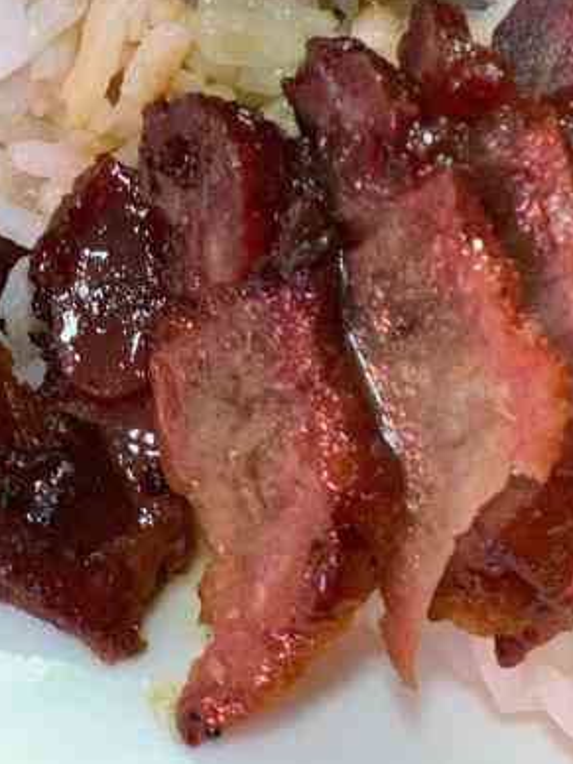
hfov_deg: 11.7
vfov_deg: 15.6
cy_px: 56
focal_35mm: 125
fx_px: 2759
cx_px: 606
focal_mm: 6
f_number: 2.4
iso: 400
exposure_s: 1/52
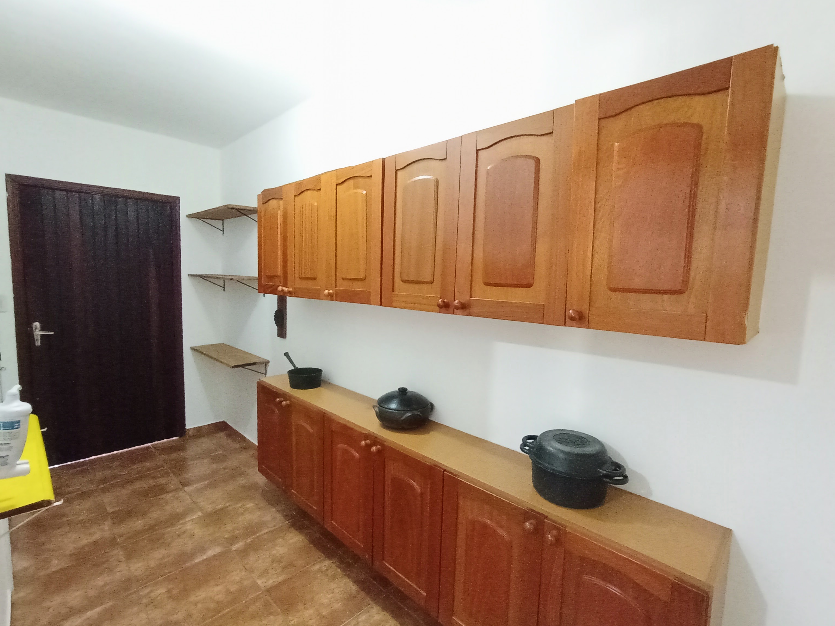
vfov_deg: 74.7
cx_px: 416
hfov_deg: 91.0
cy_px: 314
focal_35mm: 17
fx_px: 410
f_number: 2.2
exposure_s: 1/24
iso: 898
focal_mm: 1.65
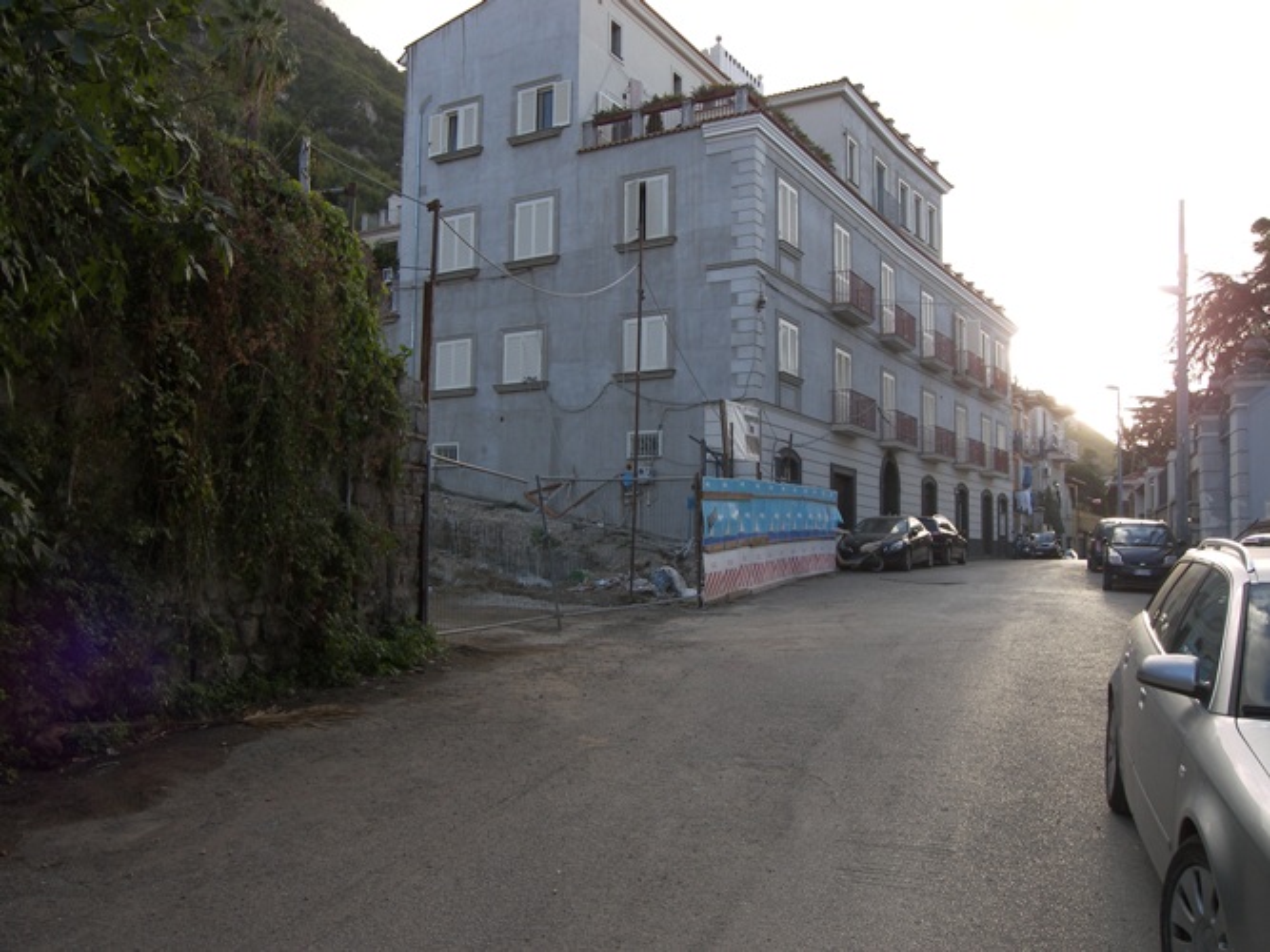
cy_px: 476
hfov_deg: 58.4
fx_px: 1137
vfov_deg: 45.4
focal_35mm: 31
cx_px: 635
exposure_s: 1/200
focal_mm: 6.6
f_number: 3.2
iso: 50
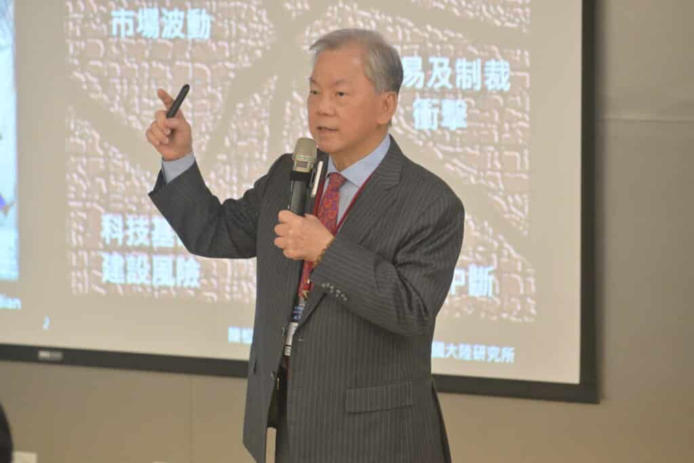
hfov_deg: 15.2
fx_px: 2603
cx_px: 347
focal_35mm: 135
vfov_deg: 10.2
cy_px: 232
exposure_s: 1/200
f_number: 4
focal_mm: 135
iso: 3200
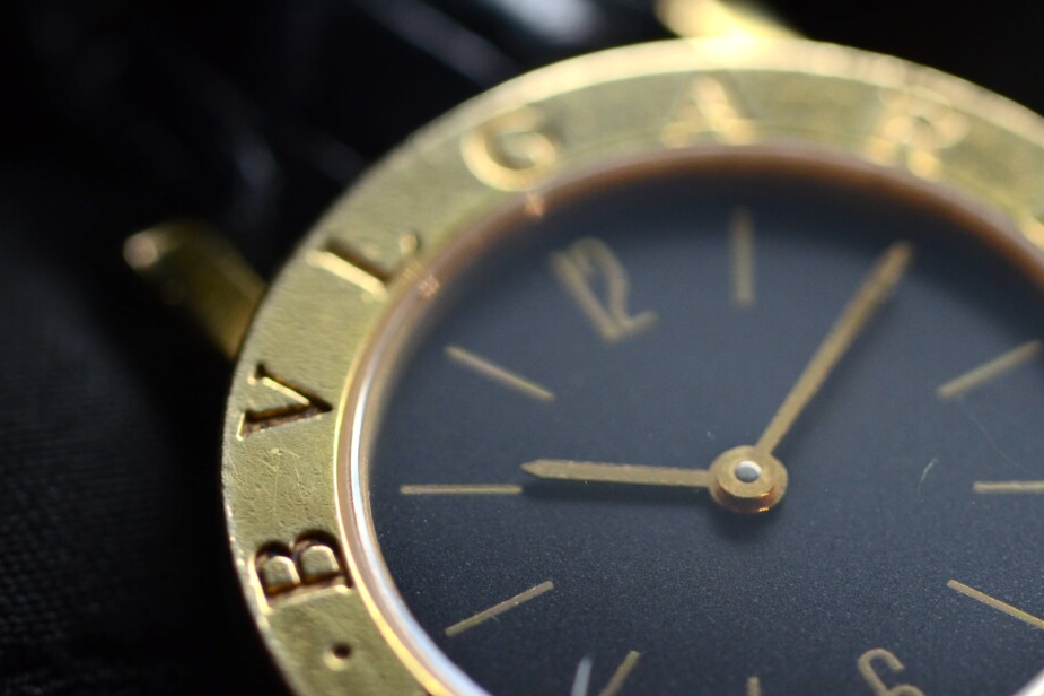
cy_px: 458
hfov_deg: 15.0
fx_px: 3942
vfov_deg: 10.1
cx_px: 774
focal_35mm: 136
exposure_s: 1/250
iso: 800
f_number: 5
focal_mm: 60
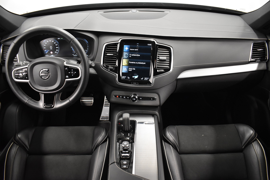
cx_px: 135
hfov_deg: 67.4
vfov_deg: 47.9
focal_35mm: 27
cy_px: 90
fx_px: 202
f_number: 3.5
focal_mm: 18
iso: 2500
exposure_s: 1/30
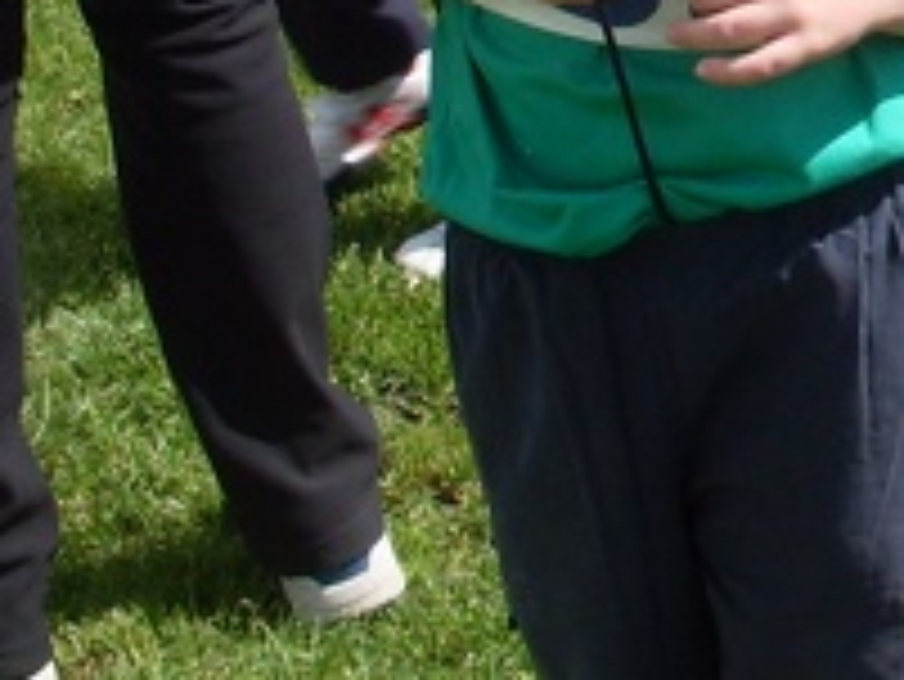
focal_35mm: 151
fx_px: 3946
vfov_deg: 9.5
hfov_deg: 12.3
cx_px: 1471
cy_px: -455
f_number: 8.4
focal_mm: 6.3
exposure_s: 1/125
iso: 80
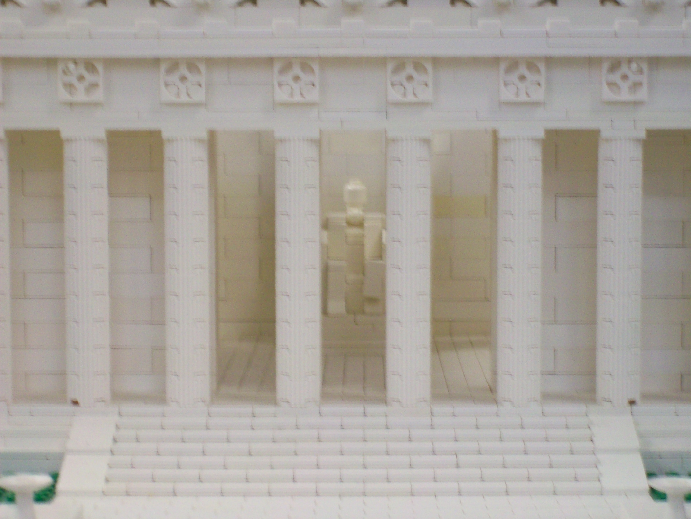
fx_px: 2156
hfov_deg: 18.2
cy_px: 260
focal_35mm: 108
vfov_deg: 13.7
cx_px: 346
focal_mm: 18
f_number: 4.8
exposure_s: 1/10.9
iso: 160
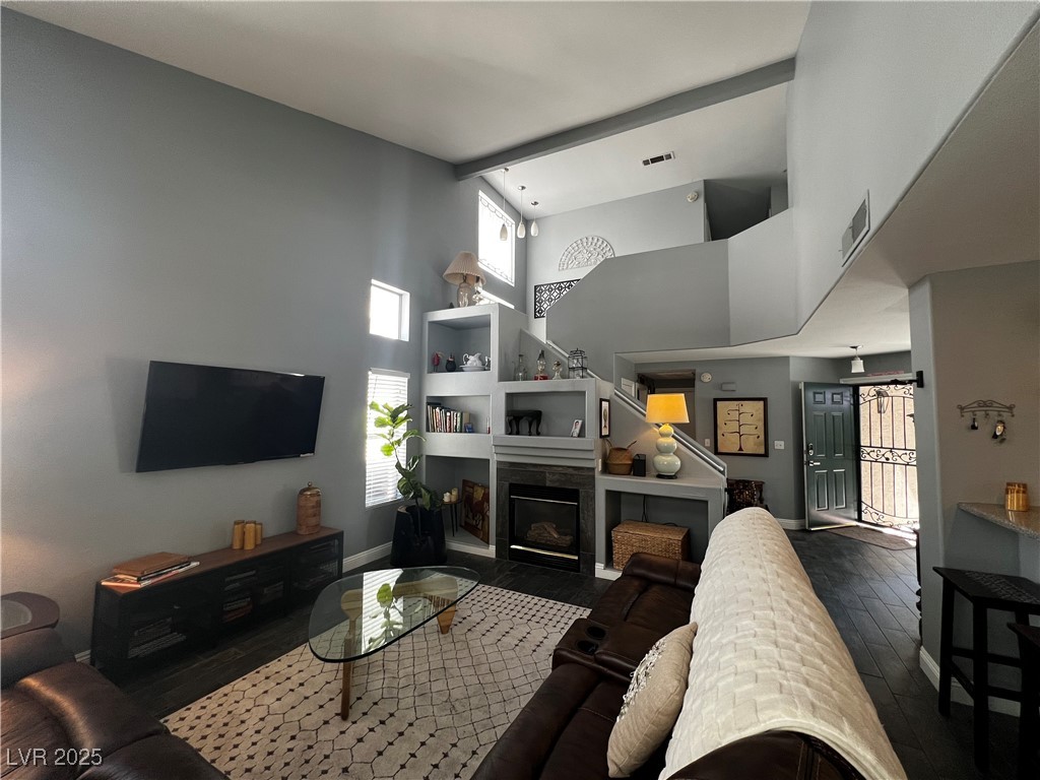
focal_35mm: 13
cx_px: 520
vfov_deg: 89.9
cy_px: 390
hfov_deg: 106.2
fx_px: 391
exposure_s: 1/120
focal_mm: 1.57
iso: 160
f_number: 1.8
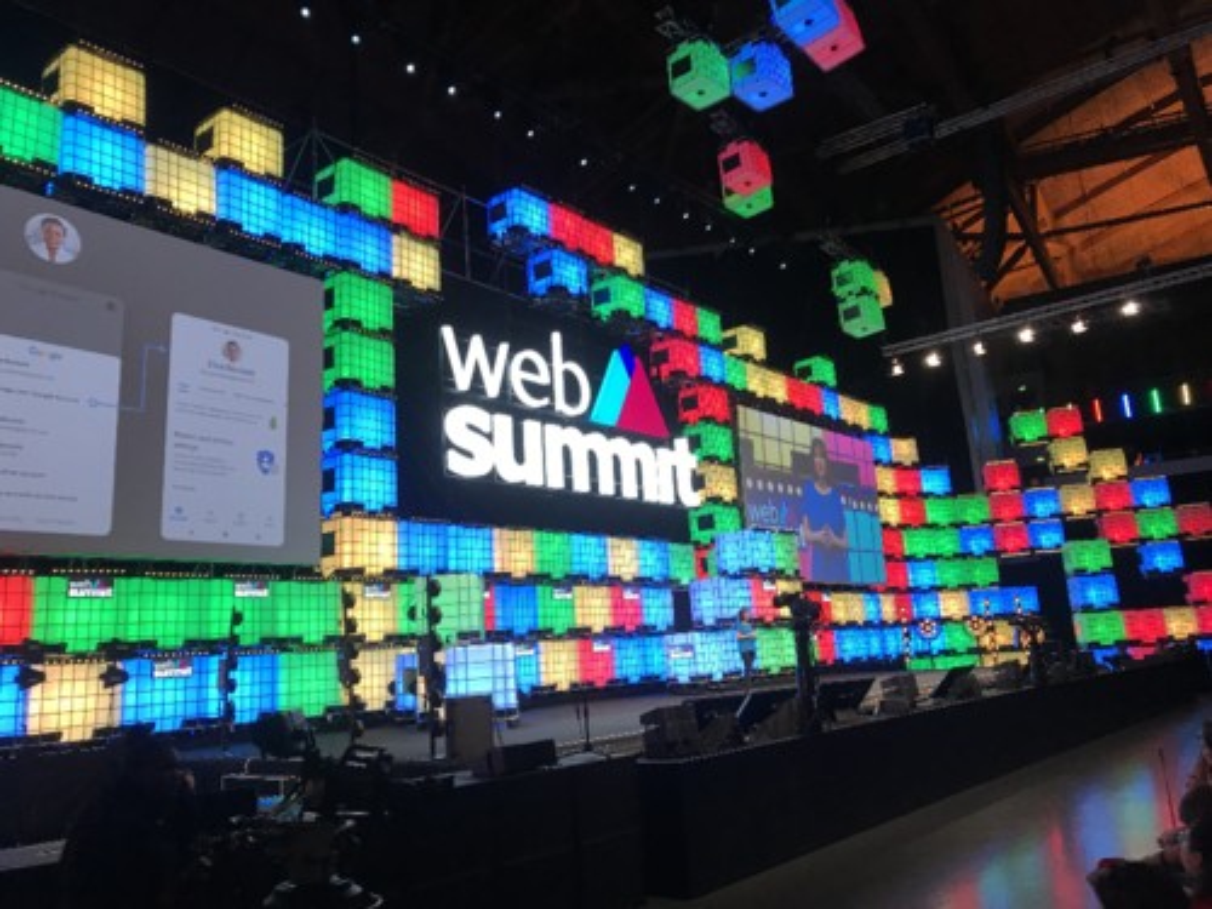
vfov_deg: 49.7
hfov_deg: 63.4
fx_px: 980
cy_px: 454
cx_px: 606
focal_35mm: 28
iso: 25
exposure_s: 1/33
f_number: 1.8
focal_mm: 3.99
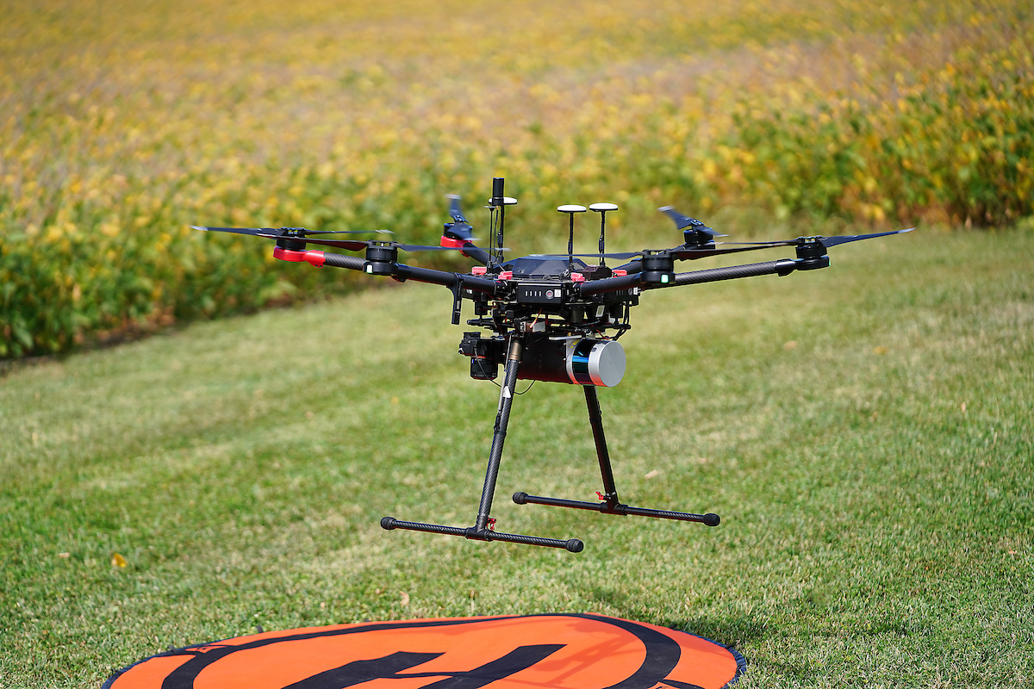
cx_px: 517
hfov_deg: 17.2
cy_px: 344
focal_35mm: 119
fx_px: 3418
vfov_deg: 11.5
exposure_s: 1/3200
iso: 250
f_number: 2.8
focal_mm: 119
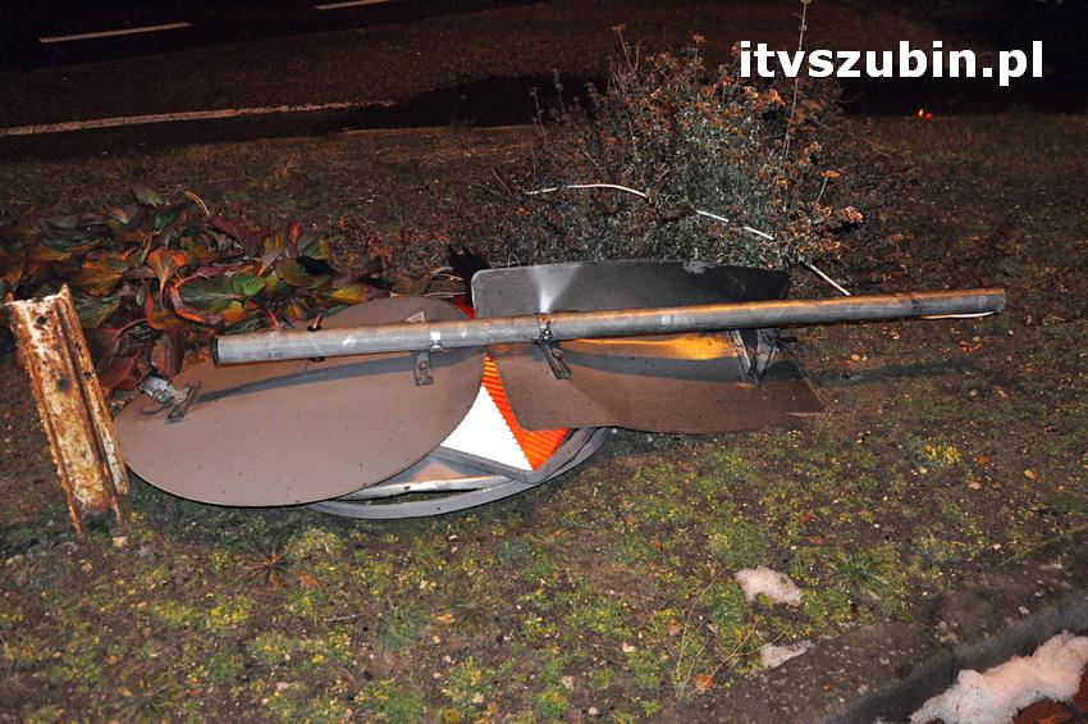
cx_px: 544
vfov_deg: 39.9
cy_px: 362
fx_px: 996
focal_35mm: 33
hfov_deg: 57.3
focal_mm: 22
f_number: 6.3
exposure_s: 1/60
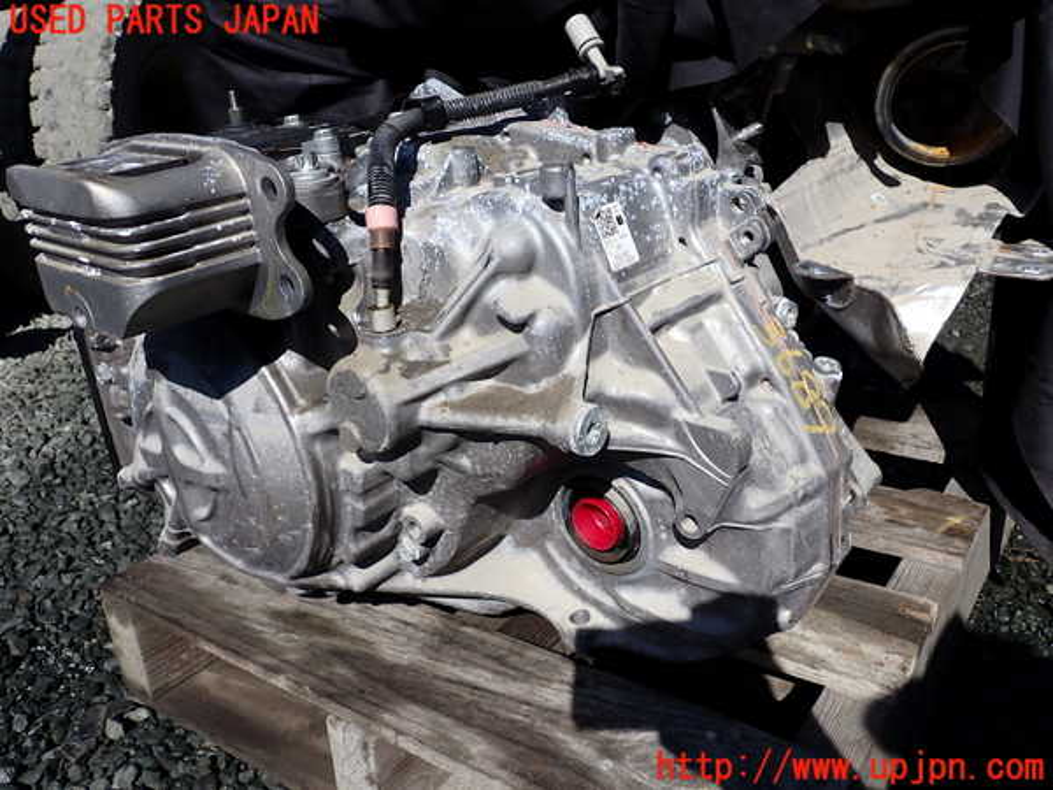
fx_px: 913
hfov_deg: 60.0
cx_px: 526
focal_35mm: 30
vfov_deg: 46.8
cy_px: 395
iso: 100
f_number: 9
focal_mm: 5.4
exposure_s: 1/200
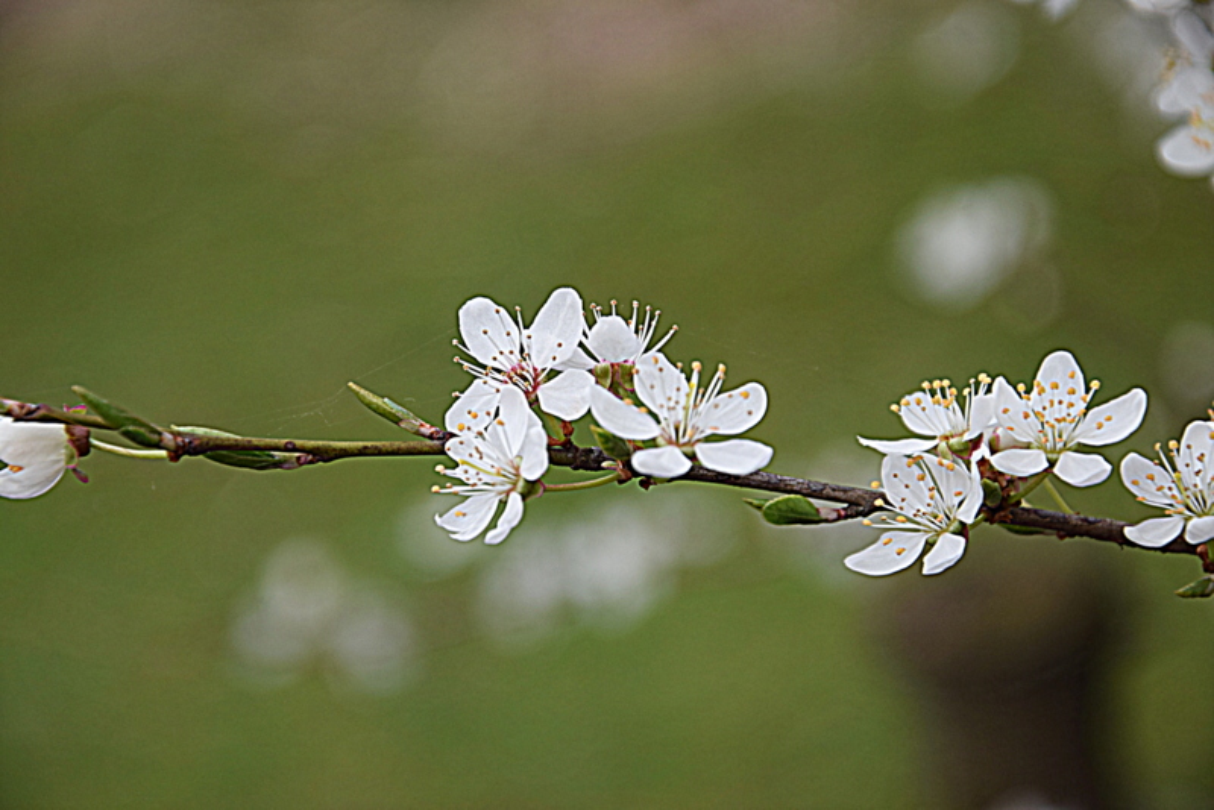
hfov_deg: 13.0
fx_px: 5313
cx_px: 607
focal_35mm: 158
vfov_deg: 8.7
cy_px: 405
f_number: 7.1
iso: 400
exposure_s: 1/125
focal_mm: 105
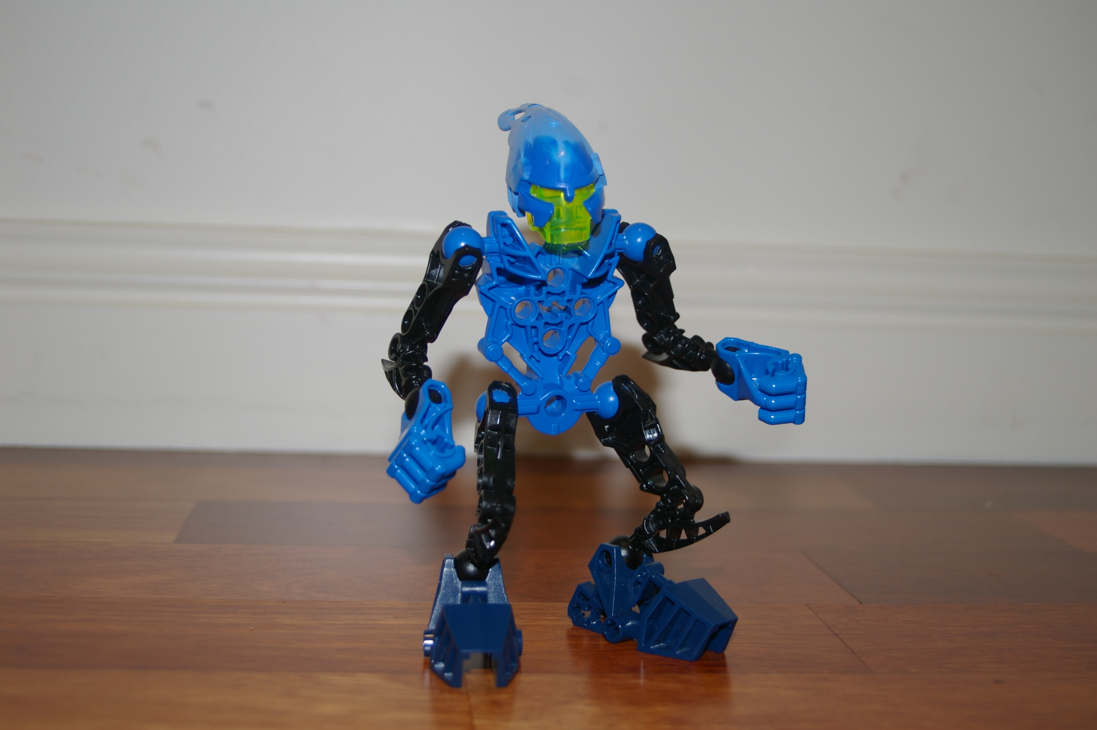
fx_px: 1461
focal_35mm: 48
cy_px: 365
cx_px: 548
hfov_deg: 41.1
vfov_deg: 28.0
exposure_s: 1/45
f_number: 4.5
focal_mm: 32
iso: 200
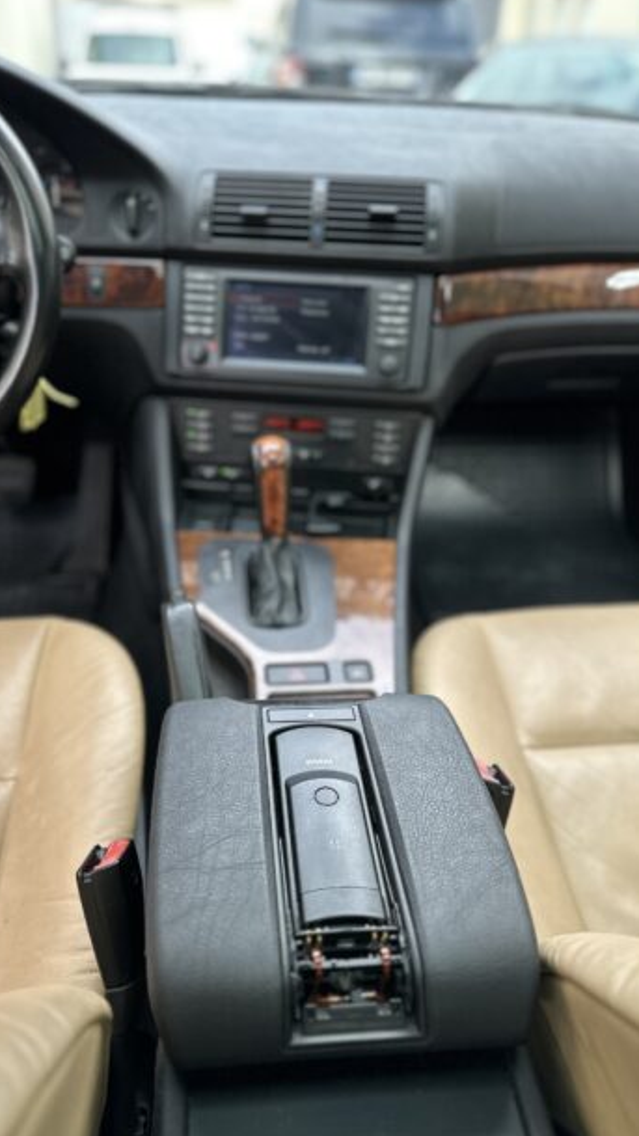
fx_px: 814
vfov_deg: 69.9
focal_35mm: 27
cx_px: 301
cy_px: 566
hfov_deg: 42.9
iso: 64
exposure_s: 1/157
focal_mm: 6.86
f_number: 1.78
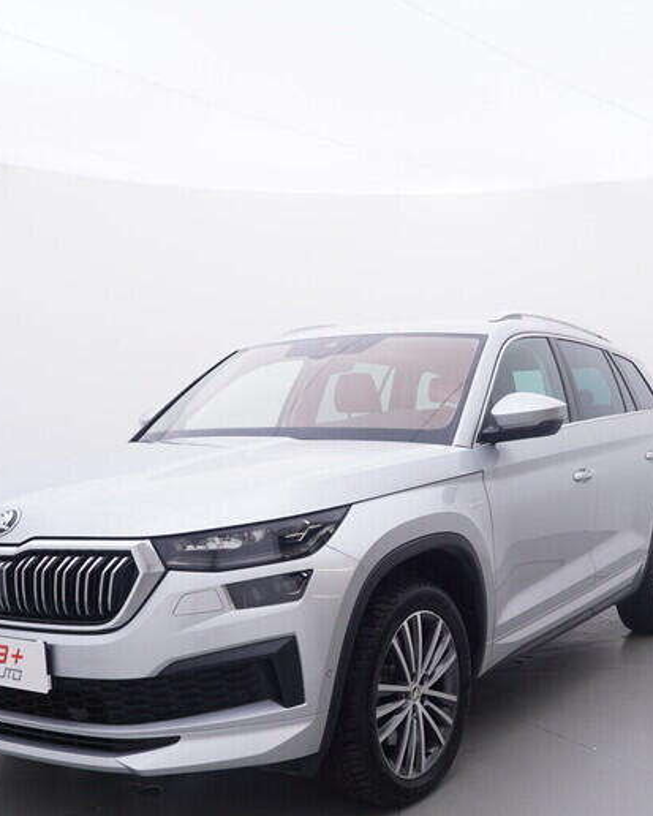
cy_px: 538
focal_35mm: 42
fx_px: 1013
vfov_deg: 43.3
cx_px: 406
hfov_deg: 35.6
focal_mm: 15
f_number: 5
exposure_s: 1/80
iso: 200
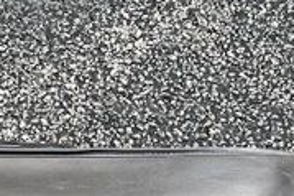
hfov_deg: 12.8
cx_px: -89
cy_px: 268
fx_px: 1265
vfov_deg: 8.7
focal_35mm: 155
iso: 50
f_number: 1.5
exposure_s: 1/1468
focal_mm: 5.7
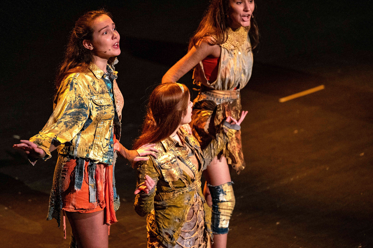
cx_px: 157
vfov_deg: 5.8
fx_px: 2454
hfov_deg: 8.7
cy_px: 105
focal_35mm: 237
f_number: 2.8
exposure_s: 1/125
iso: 3200
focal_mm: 200
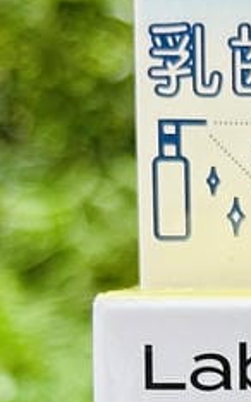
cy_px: 569
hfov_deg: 4.9
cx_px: 481
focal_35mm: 261
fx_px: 2860
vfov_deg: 7.9
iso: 64
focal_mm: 6.86
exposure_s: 1/511
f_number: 1.78
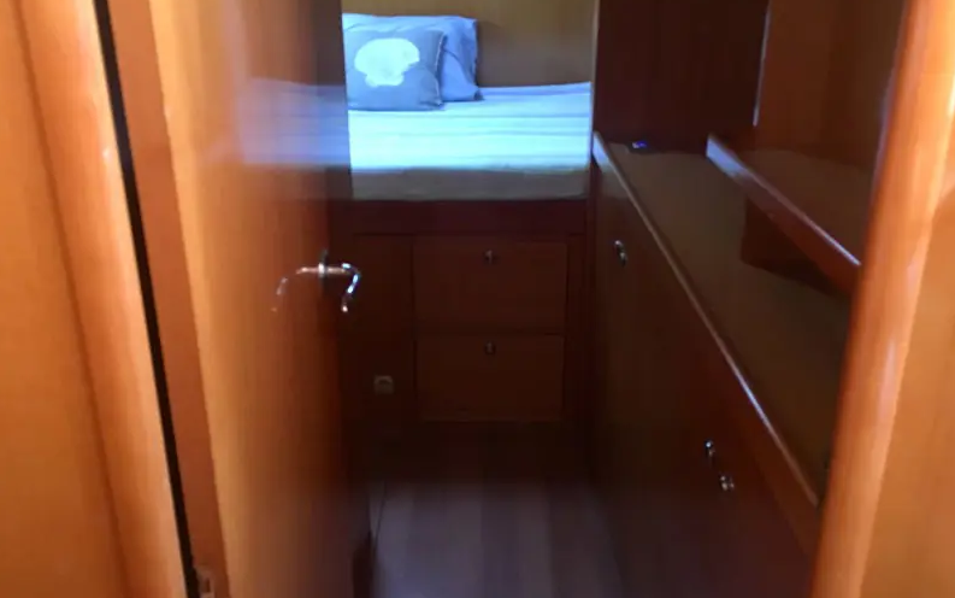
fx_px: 807
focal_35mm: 31
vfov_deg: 40.5
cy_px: 250
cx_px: 478
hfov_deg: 61.2
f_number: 2.2
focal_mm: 4.15
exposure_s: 1/4
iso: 100
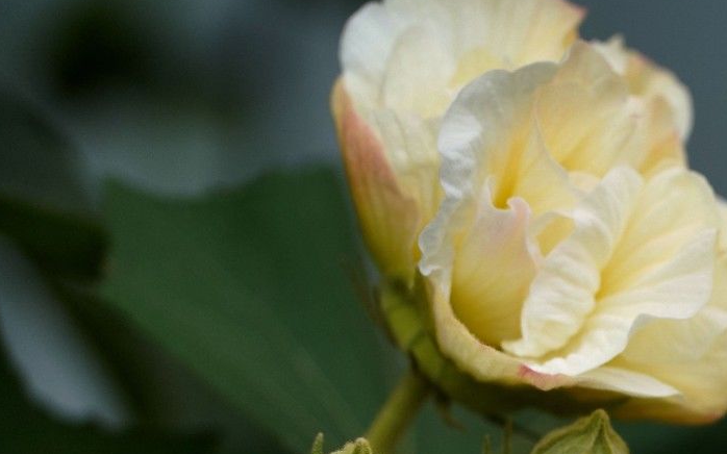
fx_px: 8102
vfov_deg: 3.2
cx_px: 692
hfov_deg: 5.1
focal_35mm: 409
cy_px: 471
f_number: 5.6
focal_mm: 200
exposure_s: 1/100
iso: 100
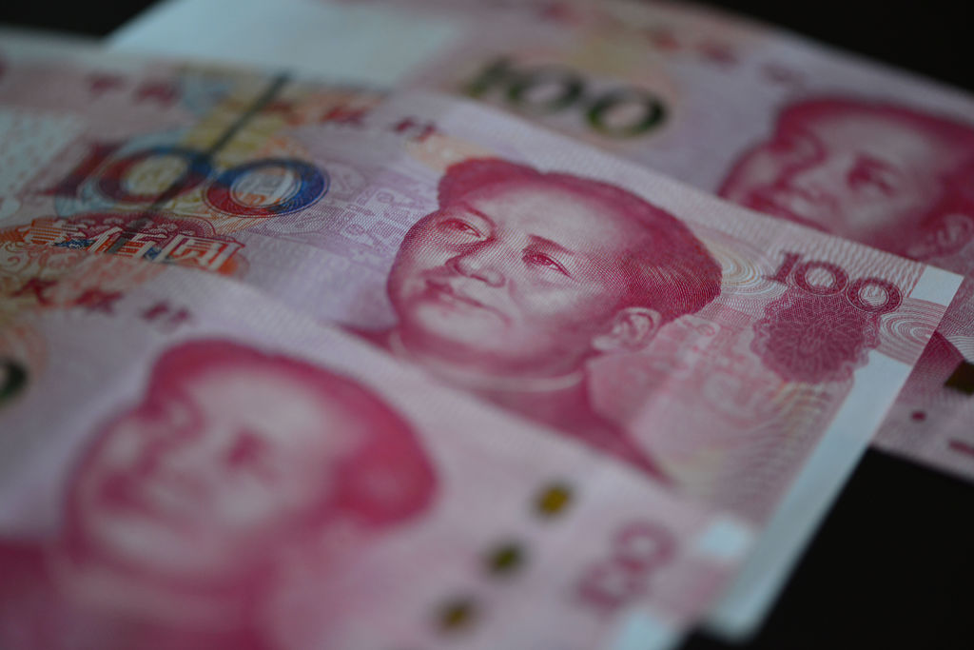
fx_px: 2841
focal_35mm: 105
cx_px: 487
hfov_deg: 19.5
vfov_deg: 13.0
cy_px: 325
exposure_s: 1/60
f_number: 3.5
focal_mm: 105
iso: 1600
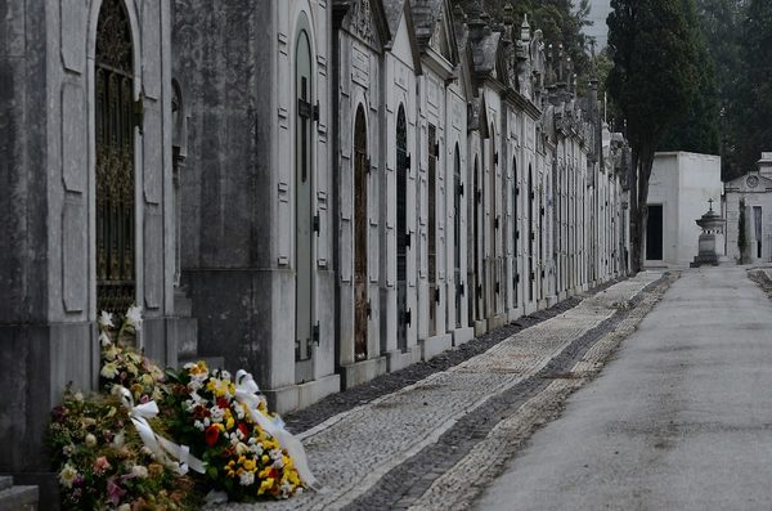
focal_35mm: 105
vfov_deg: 13.0
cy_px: 256
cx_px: 386
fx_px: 2246
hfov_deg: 19.5
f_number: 5.6
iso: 320
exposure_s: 1/640
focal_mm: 70
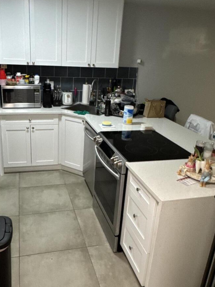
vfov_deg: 56.8
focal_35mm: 32
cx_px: 90
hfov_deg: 44.0
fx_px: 265
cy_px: 146
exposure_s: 1/60
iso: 320
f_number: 2.2
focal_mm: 2.22
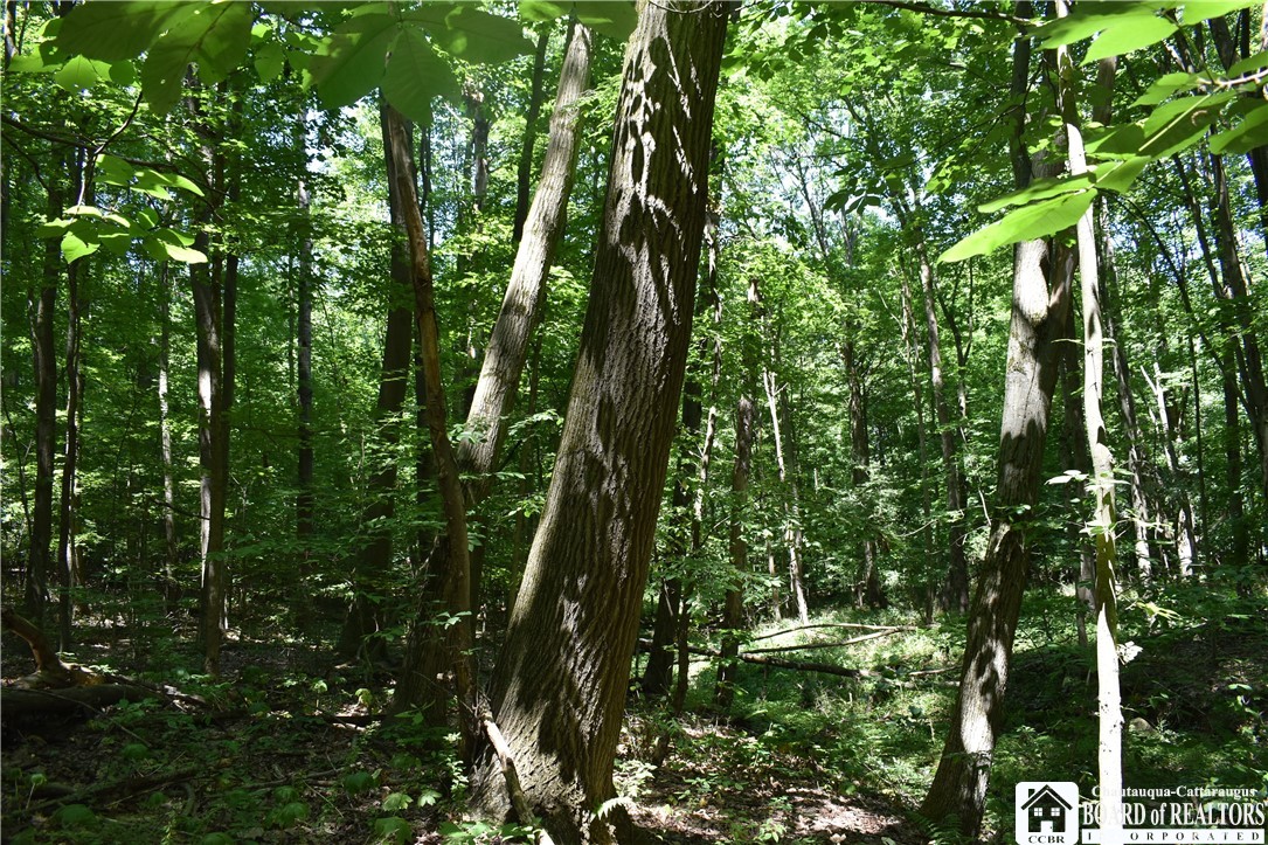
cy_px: 422
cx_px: 634
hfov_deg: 67.4
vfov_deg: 47.9
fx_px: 951
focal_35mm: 27
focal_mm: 18
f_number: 5.6
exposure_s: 1/125
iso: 400
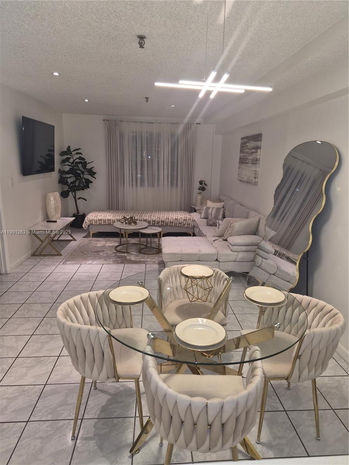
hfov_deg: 58.9
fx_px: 309
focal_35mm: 23
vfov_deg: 73.9
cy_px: 232
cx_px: 174
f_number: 1.8
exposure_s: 1/60
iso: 100
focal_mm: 5.4
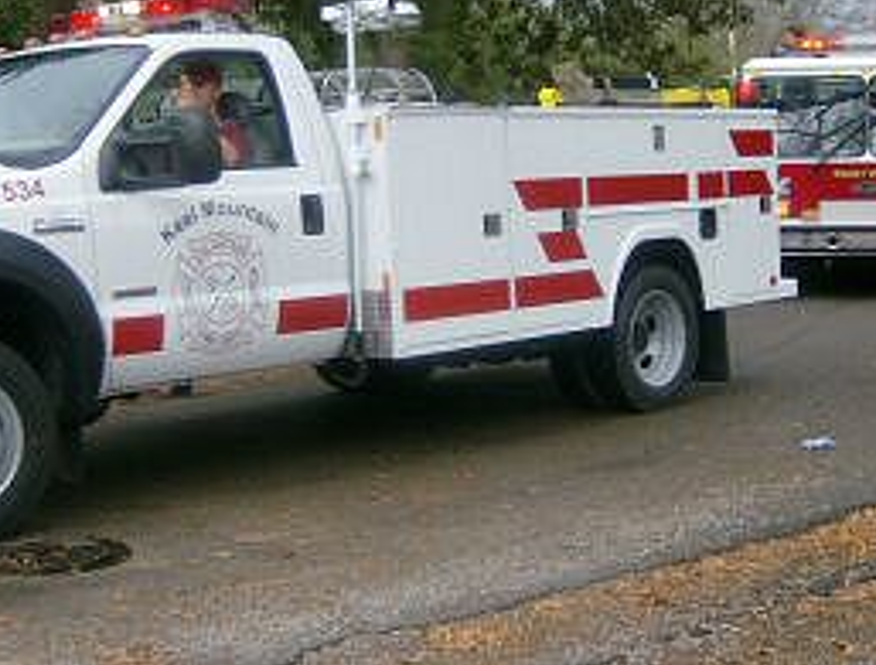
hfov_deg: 30.6
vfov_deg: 23.3
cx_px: 457
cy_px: 215
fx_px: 1601
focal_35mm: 63
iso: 100
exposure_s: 1/188
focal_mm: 6
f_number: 2.8
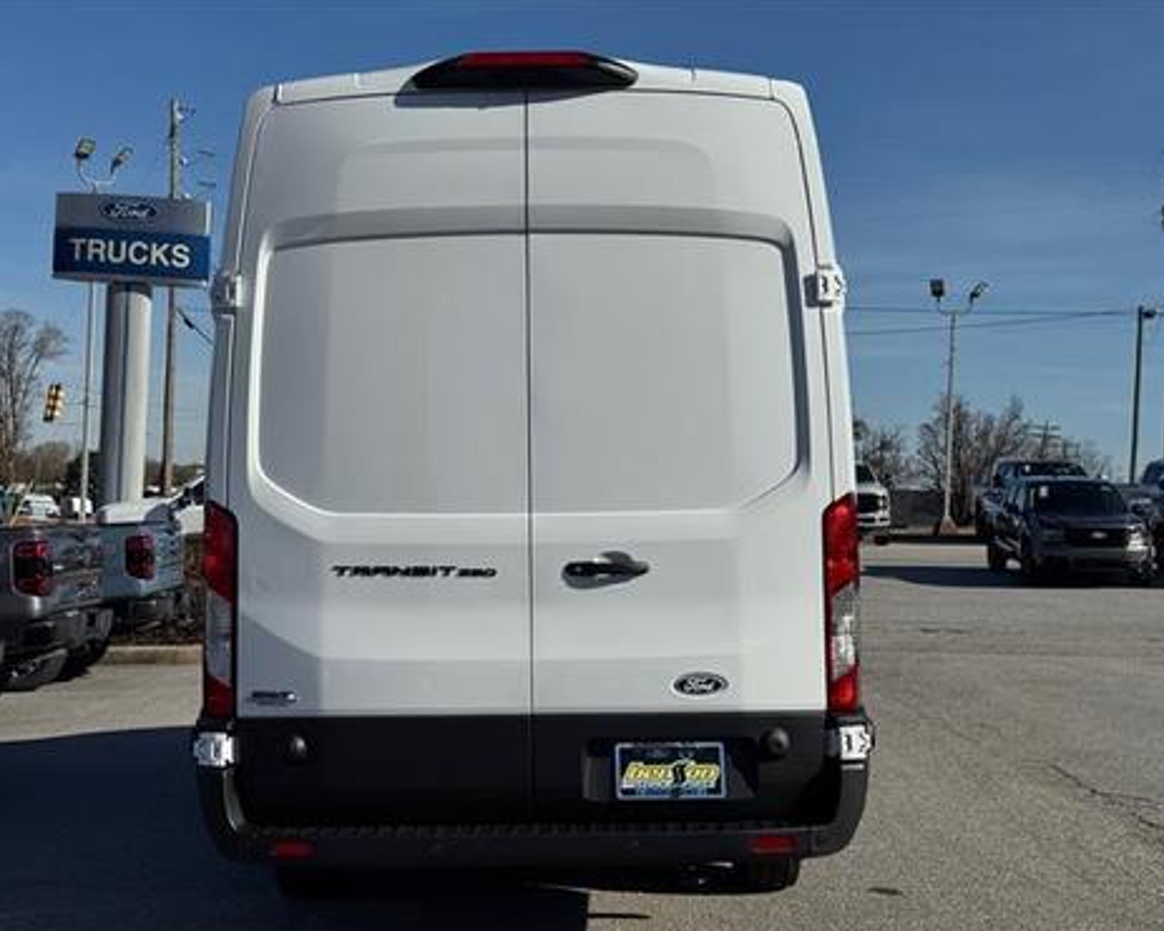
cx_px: 548
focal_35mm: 51
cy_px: 468
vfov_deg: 29.7
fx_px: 1756
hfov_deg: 36.7
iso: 80
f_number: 1.78
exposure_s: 1/12500
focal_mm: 6.76
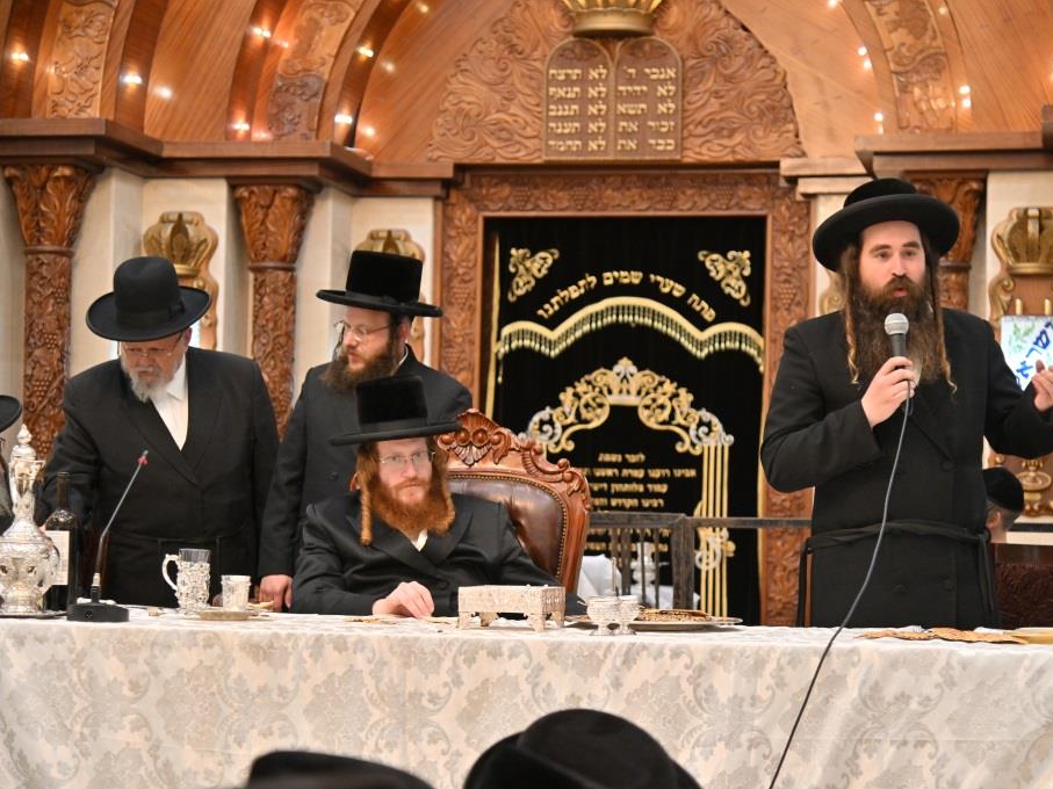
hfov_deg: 25.6
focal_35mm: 76
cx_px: 585
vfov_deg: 19.4
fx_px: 2312
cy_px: 395
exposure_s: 1/250
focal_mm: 70
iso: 1000
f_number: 4
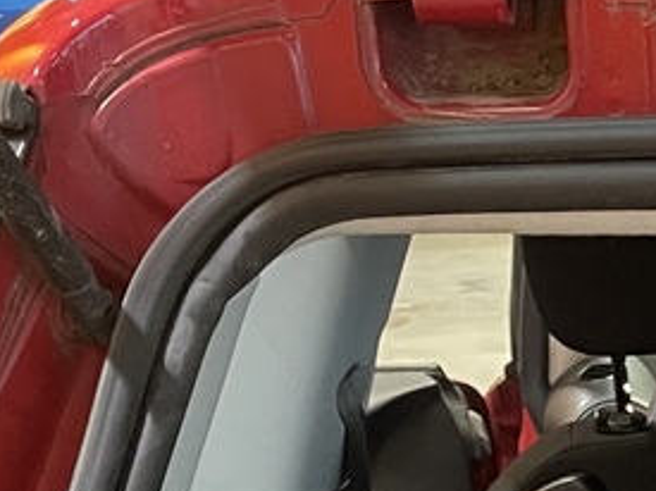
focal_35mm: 136
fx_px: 2576
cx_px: 1178
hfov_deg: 13.1
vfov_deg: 9.8
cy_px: 1108
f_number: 1.6
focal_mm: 4.2
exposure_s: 1/40
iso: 500
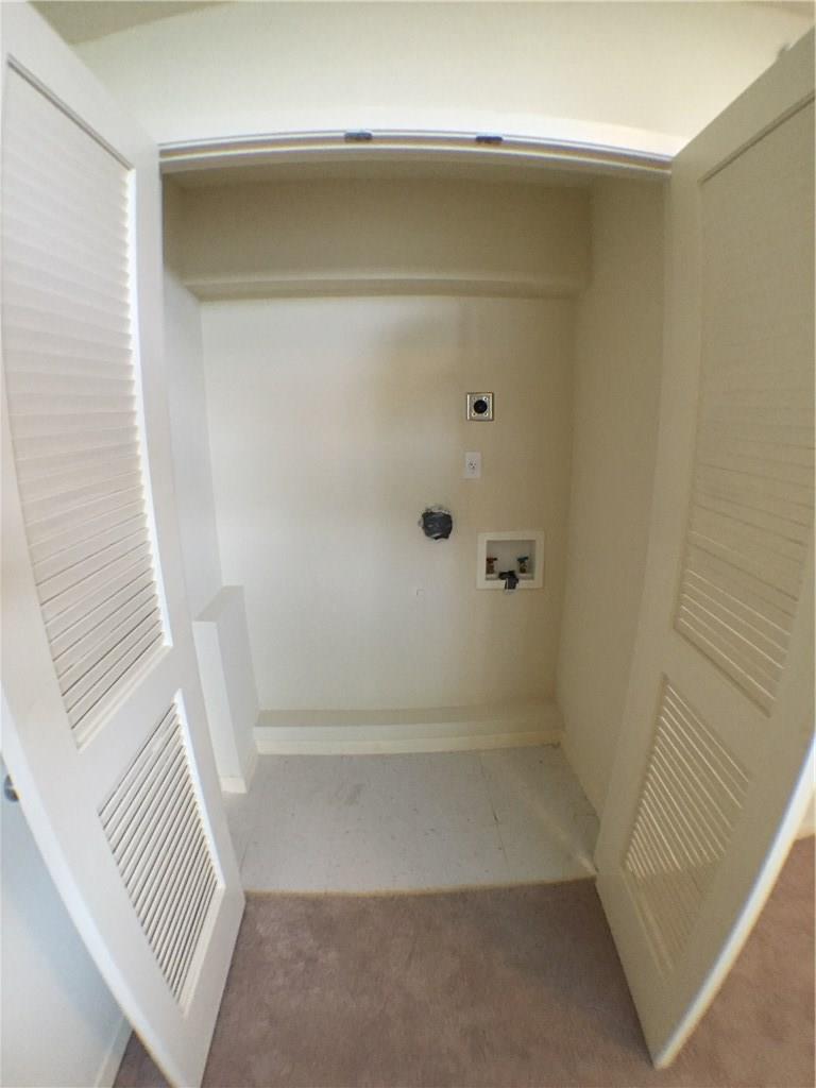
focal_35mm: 29
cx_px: 408
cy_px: 544
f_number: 2.2
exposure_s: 1/30
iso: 200
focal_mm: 4.15
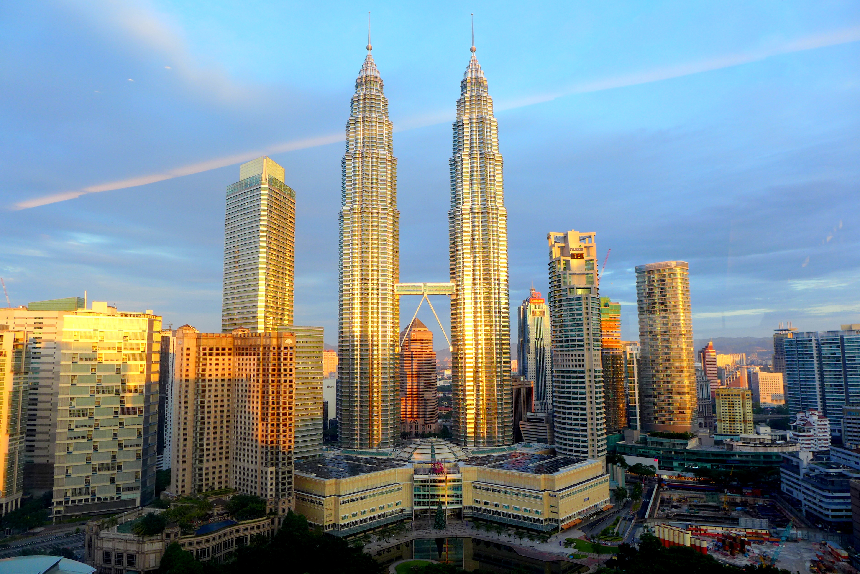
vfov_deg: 53.2
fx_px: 573
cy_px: 287
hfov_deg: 73.7
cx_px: 430
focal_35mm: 24
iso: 80
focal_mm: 4.7
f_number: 2.5
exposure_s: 1/125
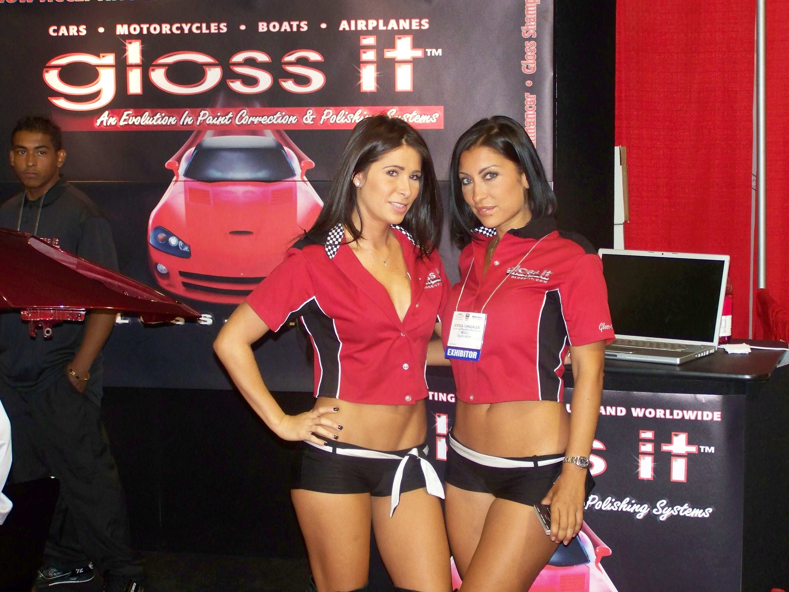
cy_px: 296
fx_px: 1596
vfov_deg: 21.0
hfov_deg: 27.8
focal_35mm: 70
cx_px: 394
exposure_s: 1/40
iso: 200
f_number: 3.2
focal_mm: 11.6
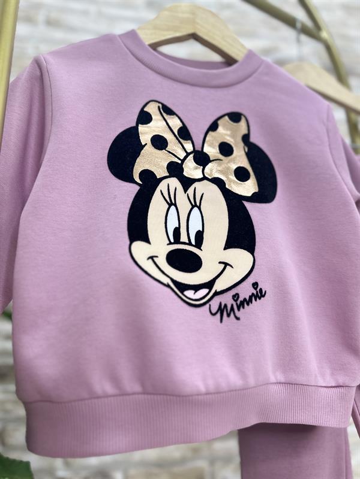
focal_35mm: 24
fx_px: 333
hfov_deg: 56.8
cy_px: 240
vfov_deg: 71.6
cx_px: 180
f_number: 1.78
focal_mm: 6.86
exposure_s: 1/100
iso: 100
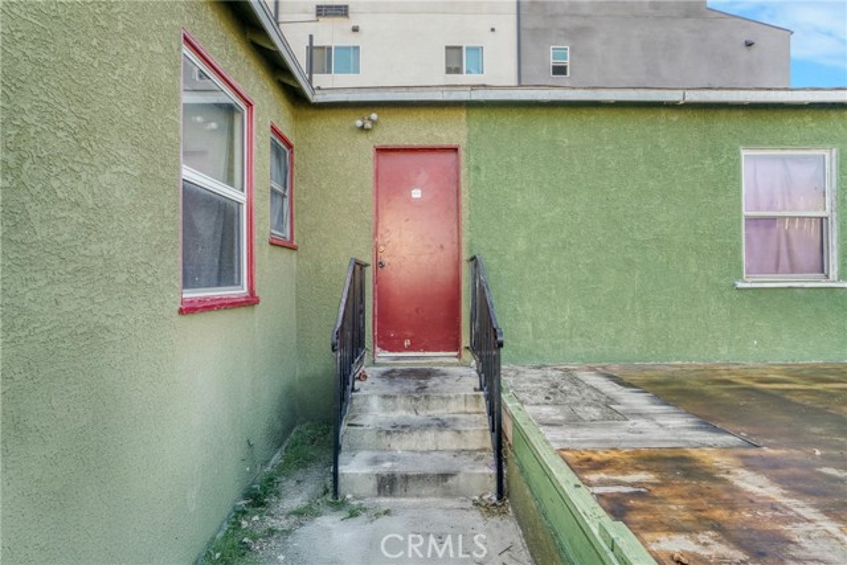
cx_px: 424
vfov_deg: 67.4
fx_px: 424
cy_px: 282
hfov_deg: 90.0
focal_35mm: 18
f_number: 13
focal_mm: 12
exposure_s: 1/30
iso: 100
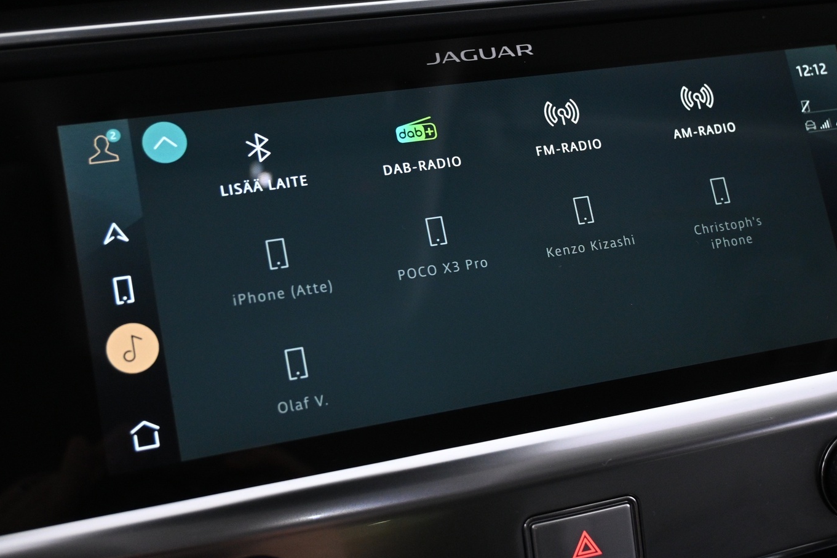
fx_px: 1162
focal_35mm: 50
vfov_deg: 27.0
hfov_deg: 39.5
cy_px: 252
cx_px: 491
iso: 1600
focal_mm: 28
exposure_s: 1/40
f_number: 4.5
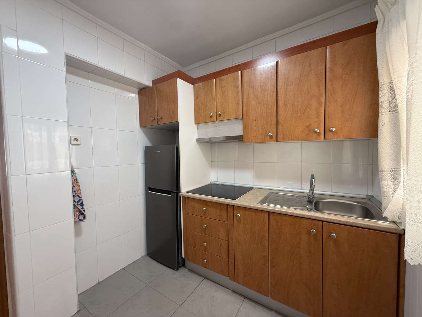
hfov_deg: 102.1
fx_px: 171
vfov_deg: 85.7
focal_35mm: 14
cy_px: 158
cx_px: 211
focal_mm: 2.22
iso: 250
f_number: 2.2
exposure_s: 1/99
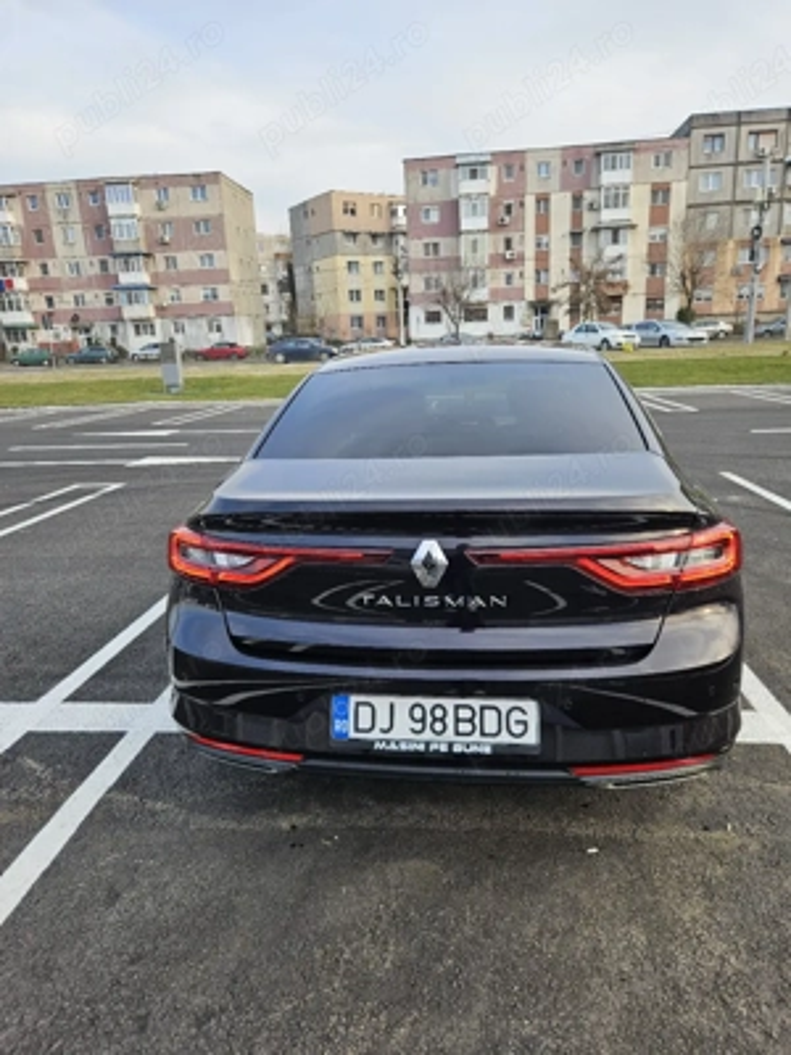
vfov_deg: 73.9
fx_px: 701
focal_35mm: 23
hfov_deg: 58.9
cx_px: 396
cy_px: 528
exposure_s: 1/233
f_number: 1.8
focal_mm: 5.4
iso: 25
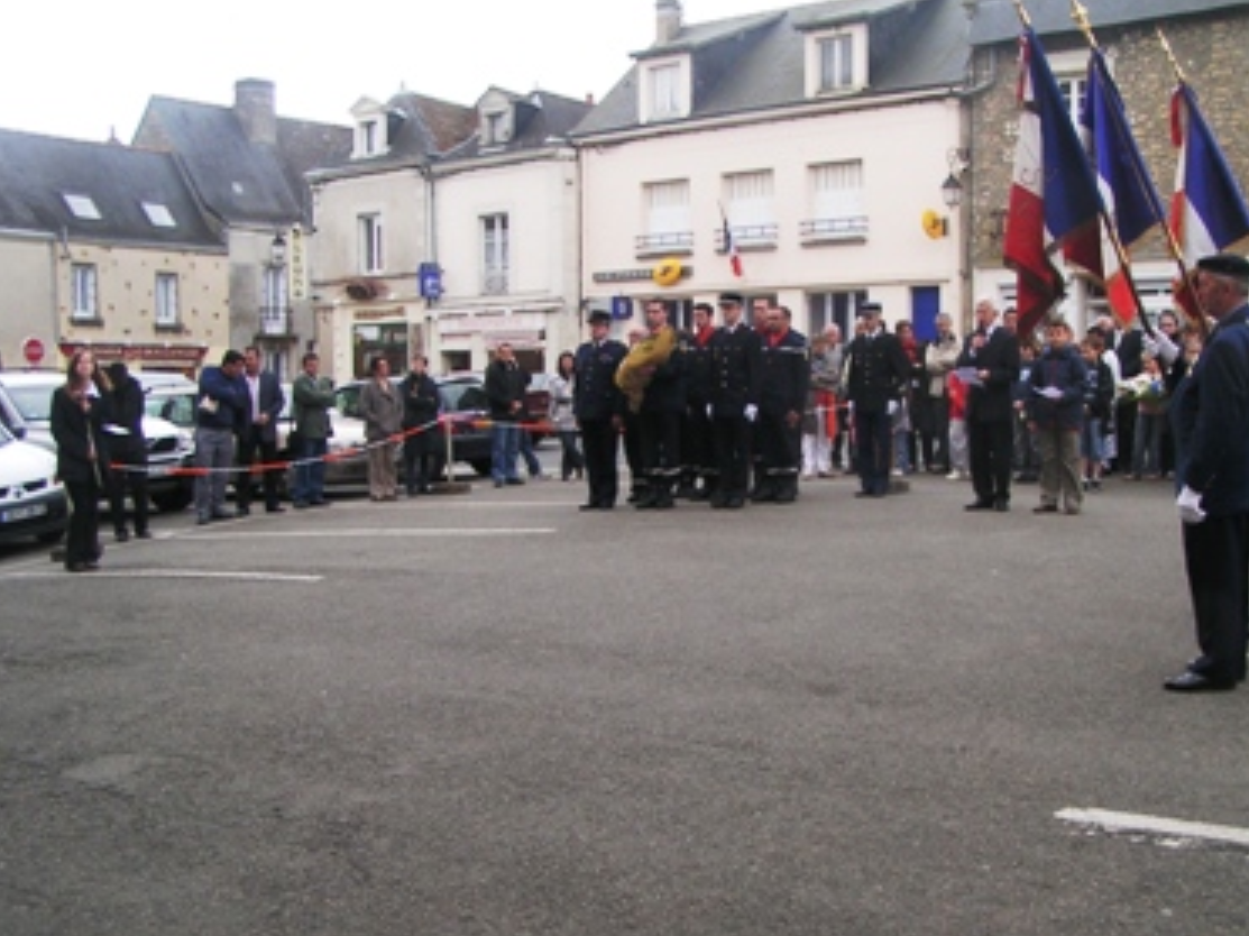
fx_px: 1515
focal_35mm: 42
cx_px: 677
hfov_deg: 44.8
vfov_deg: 34.3
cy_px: 500
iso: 50
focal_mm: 5.8
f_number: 5
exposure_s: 1/100
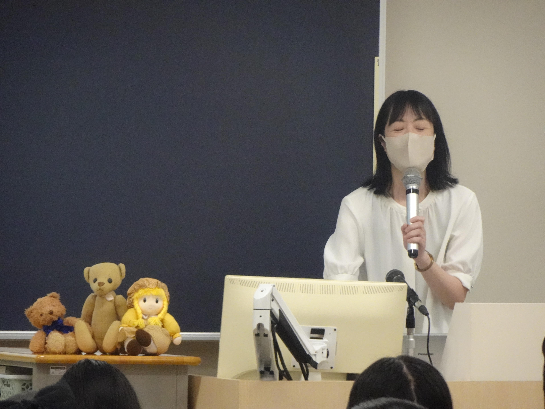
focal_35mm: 344
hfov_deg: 5.8
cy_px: 204
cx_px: 272
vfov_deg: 4.3
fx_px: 5416
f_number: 6.3
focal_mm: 55.9
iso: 1250
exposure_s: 1/80
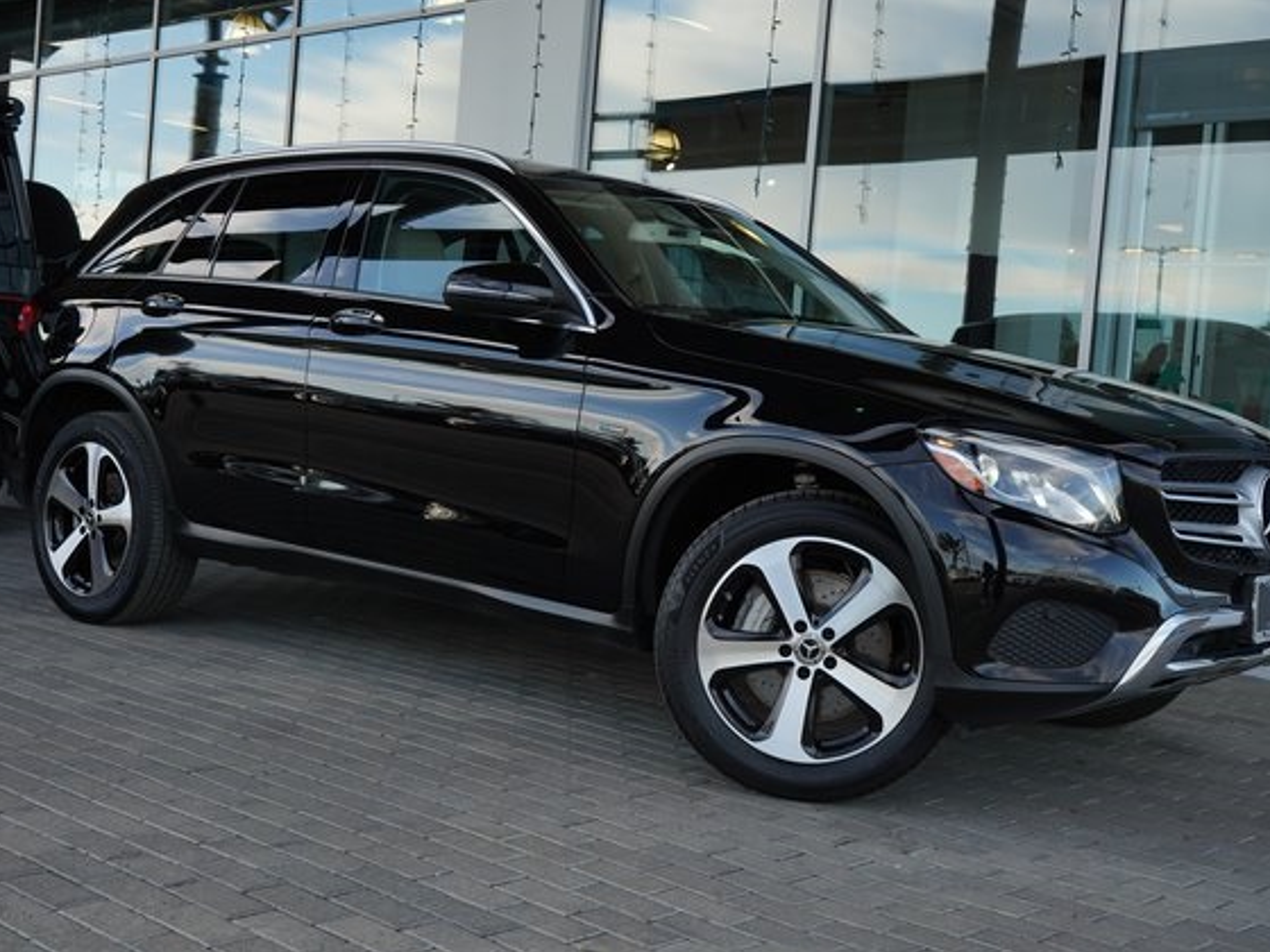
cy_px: 479
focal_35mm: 44
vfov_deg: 32.9
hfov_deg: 42.9
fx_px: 1614
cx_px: 653
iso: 1250
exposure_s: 1/640
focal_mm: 40
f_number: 8
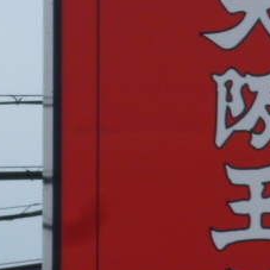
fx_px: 4933
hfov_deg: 3.1
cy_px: 150
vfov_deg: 3.1
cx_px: 139
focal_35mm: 559
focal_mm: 20
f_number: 6.5
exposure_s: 1/250
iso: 100
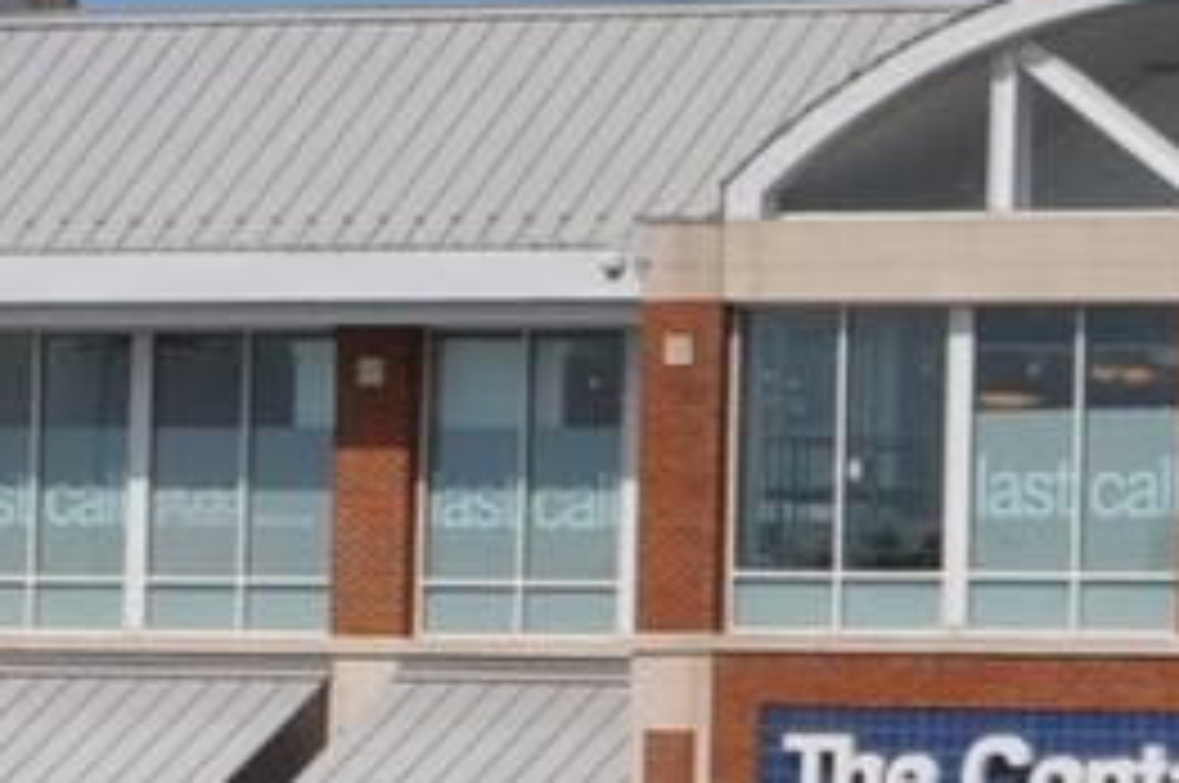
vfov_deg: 4.9
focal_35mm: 281
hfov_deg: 6.7
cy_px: 688
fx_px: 9191
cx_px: 3434
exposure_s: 1/500
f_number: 11
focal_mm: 24
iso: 200
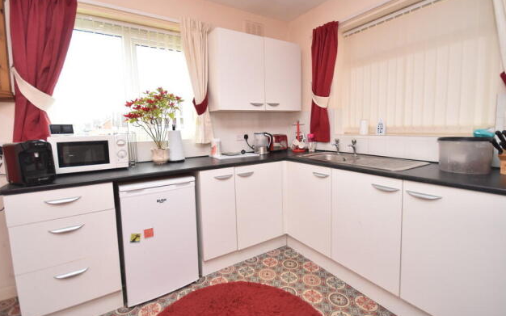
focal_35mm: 16
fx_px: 221
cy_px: 146
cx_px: 253
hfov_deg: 97.8
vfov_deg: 71.1
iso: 800
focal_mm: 10
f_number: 4.5
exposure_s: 1/160
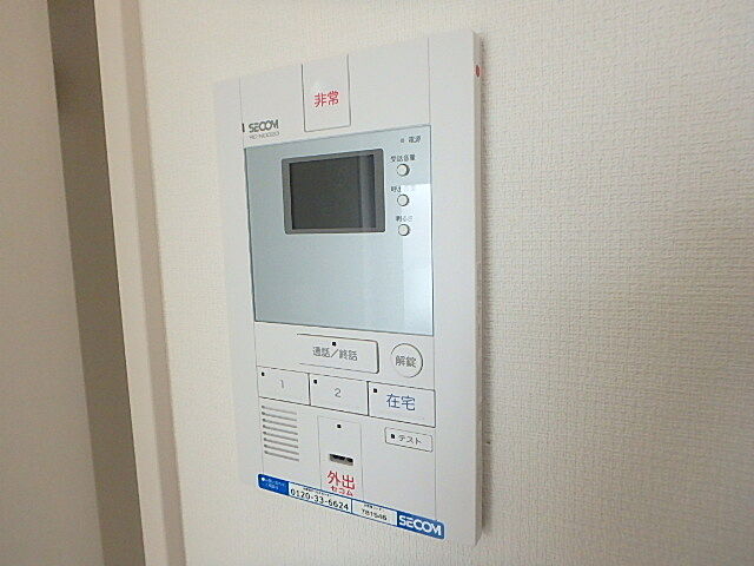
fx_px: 457
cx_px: 377
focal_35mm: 21
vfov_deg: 63.4
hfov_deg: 79.0
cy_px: 283
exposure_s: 1/80
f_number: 3.5
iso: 800
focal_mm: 3.7
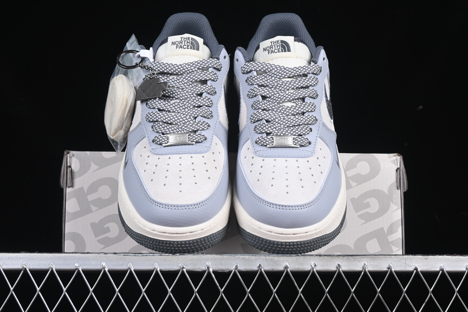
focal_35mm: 75
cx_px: 234
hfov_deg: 27.0
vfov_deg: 18.2
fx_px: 975
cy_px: 156
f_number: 8
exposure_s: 1/80
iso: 160
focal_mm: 50
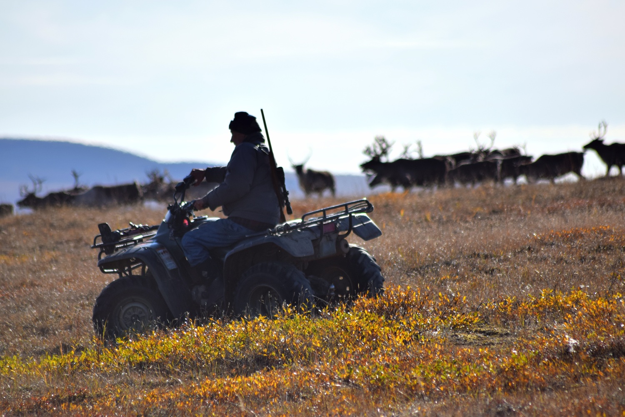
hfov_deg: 4.6
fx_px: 7812
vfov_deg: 3.1
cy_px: 208
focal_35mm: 450
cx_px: 312
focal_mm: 300
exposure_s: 1/2000
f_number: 5.6
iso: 220
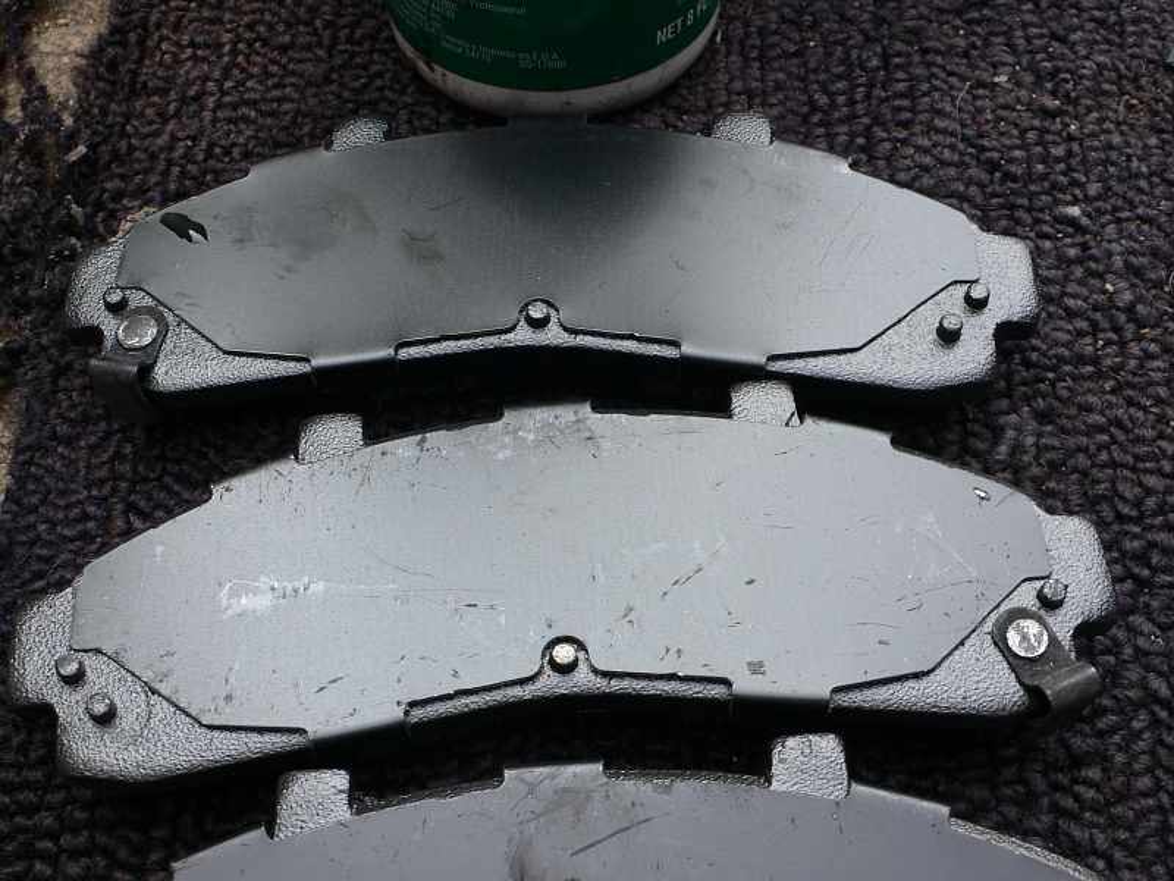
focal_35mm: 42
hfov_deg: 44.8
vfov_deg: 34.3
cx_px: 587
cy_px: 440
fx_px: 1424
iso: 80
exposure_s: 1/100
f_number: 3.6
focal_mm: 6.3
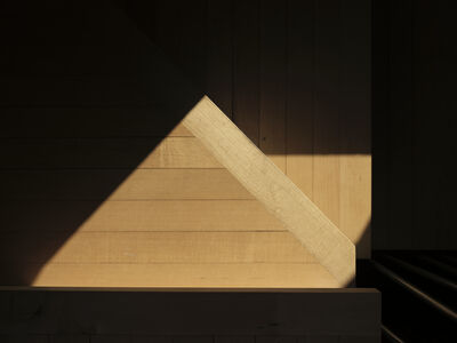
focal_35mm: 51
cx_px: 228
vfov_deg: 28.6
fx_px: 673
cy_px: 172
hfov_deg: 37.5
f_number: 8
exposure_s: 1/250
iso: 100
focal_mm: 64
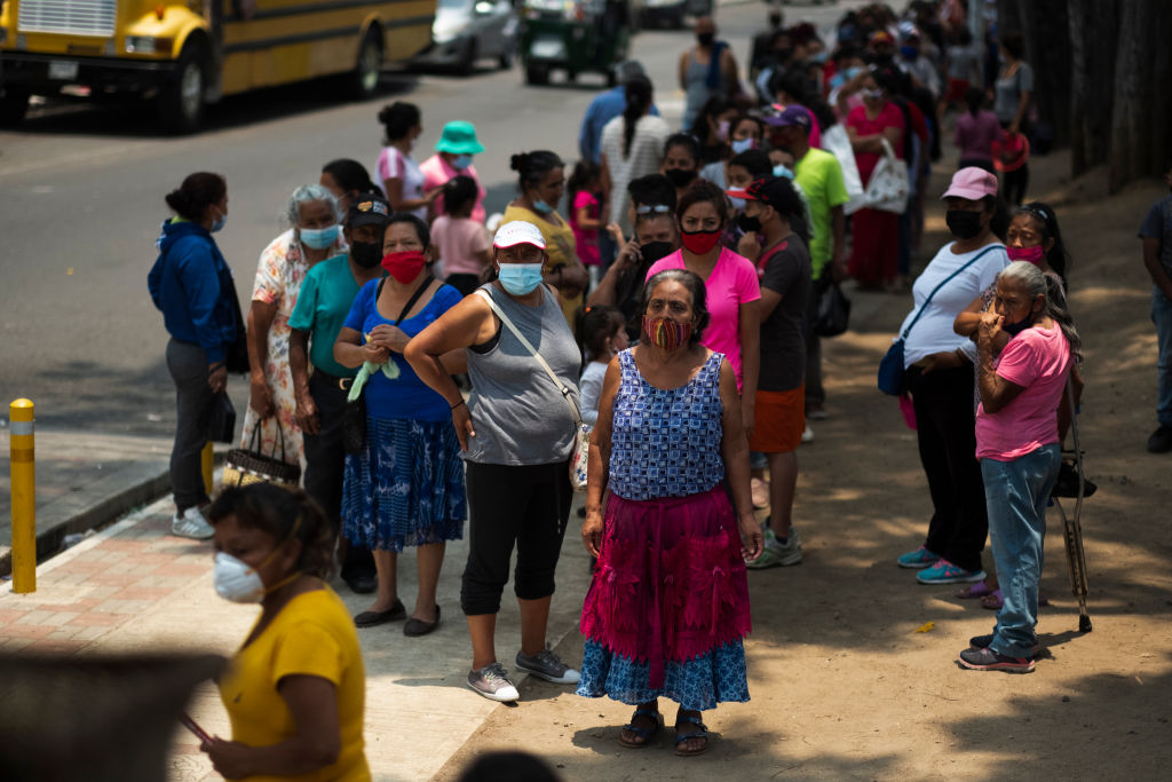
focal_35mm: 84
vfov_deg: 16.3
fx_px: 2735
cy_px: 391
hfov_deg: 24.2
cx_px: 586
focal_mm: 56
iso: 1000
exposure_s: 1/8000
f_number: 1.2
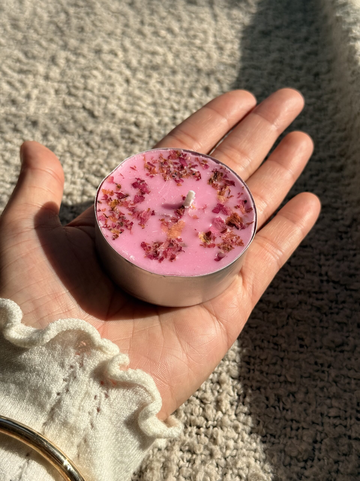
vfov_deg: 39.7
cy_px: 240
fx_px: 666
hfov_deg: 30.3
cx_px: 180
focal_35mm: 48
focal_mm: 6.76
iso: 64
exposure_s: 1/3891
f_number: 1.78
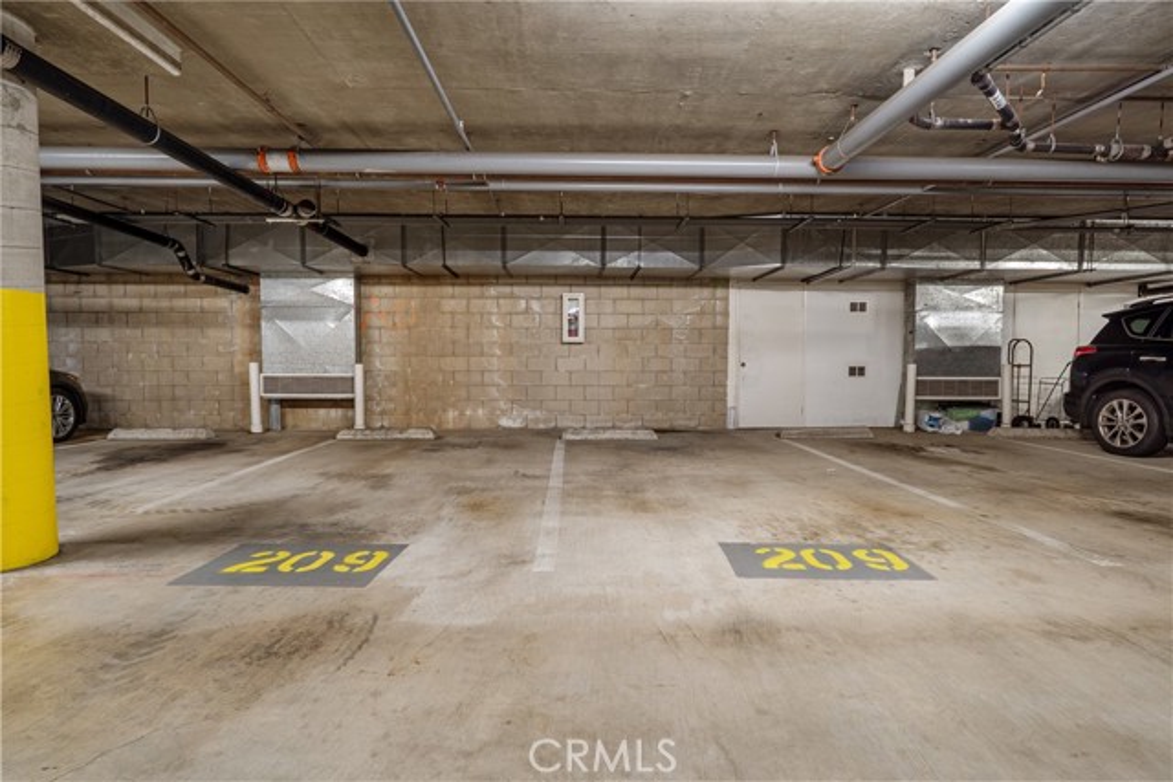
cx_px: 586
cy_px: 391
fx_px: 619
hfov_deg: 86.9
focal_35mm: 19
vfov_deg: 64.6
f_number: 9
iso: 800
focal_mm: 19
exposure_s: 1/2.5
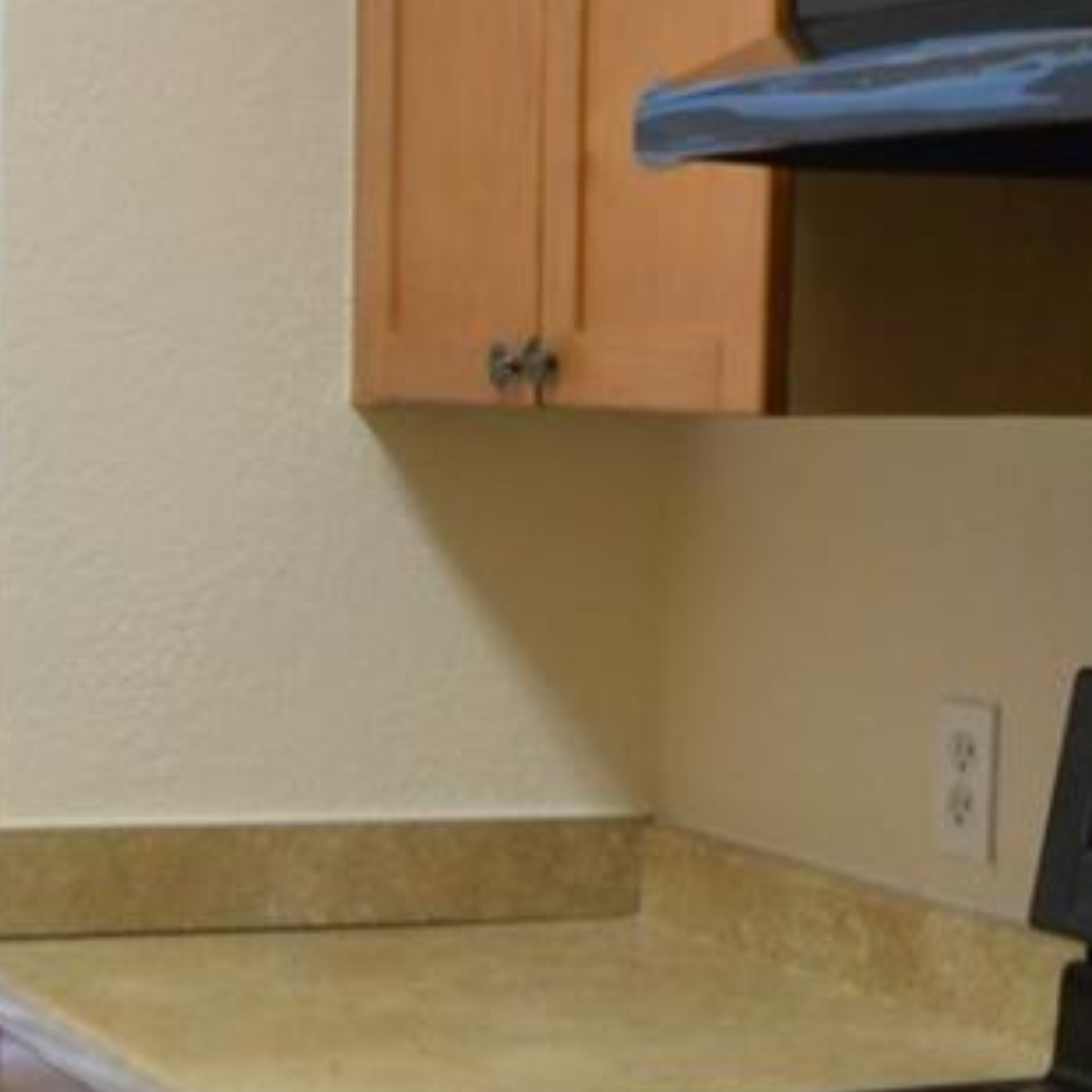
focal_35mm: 92
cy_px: 840
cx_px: 180
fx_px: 3284
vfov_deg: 18.7
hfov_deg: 18.7
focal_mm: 14
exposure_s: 1/60
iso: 500
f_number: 3.8
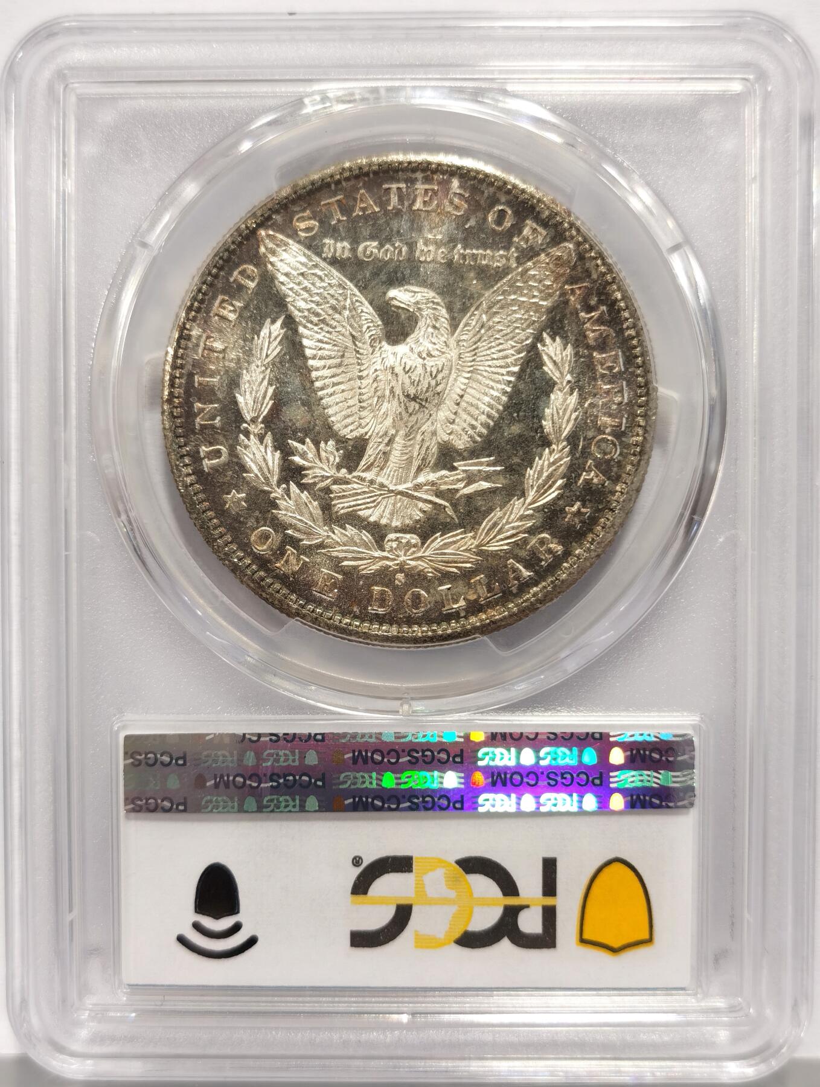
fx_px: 1699
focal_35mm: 54
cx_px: 410
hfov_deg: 27.1
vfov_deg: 35.5
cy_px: 544
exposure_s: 1/100
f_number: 16
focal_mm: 5.56
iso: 100
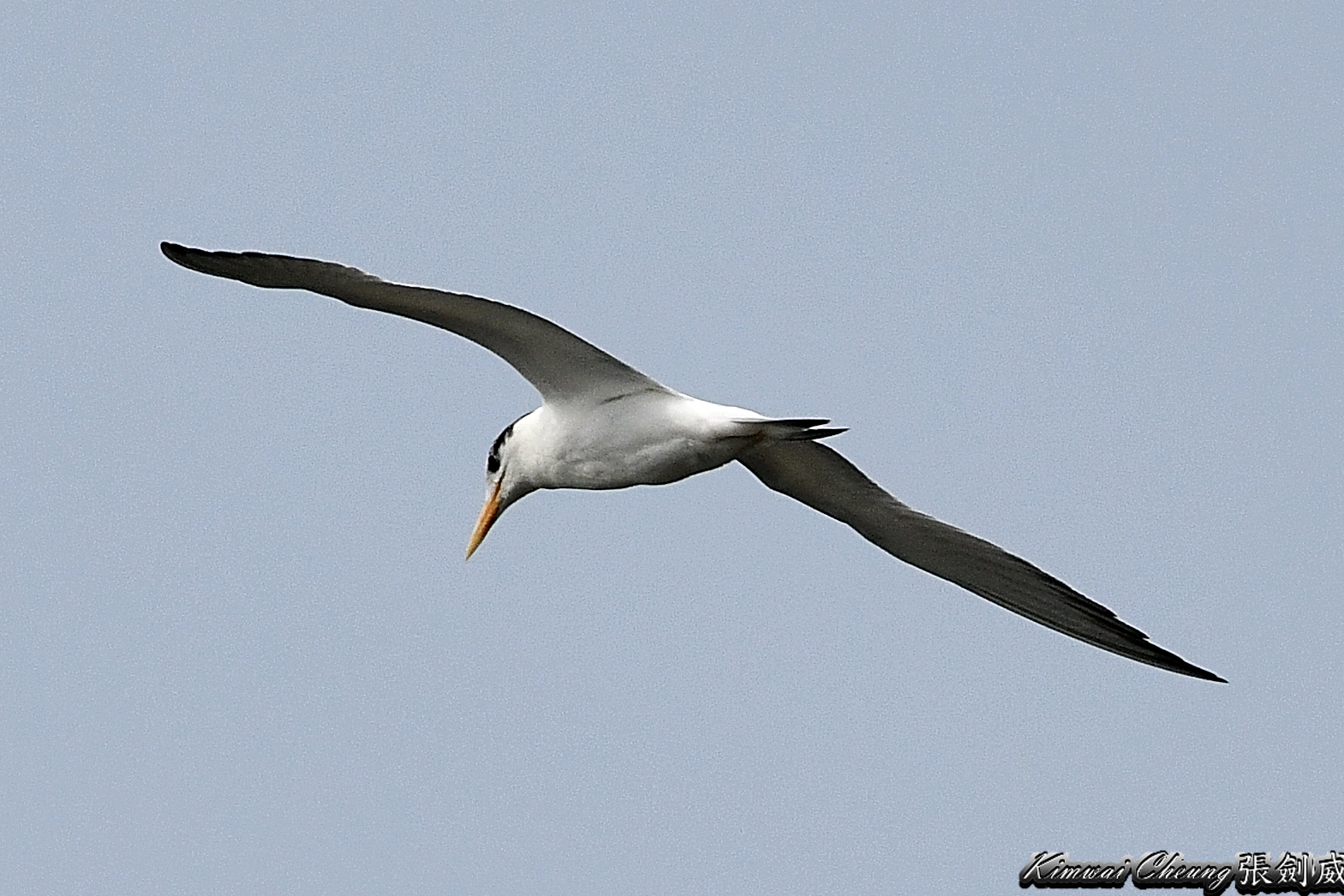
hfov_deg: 3.3
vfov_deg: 2.2
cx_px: 660
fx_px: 23294
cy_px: 435
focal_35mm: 624
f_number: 9
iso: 500
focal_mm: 600
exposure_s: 1/3200
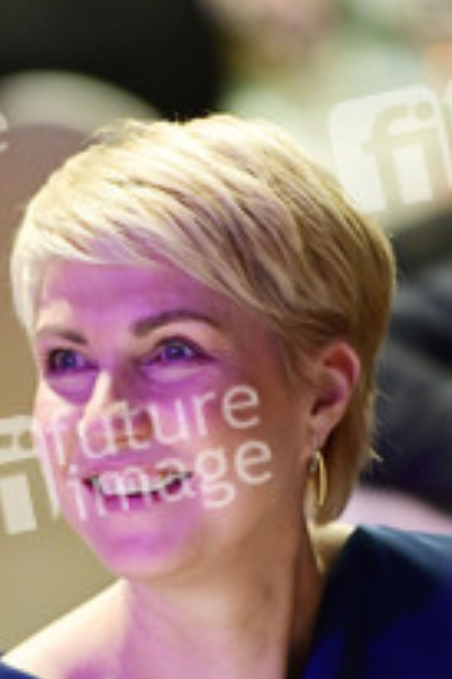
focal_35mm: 388
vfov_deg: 5.3
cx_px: 198
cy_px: 630
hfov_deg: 3.5
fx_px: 7319
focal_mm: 200
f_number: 2.8
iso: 5000
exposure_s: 1/200
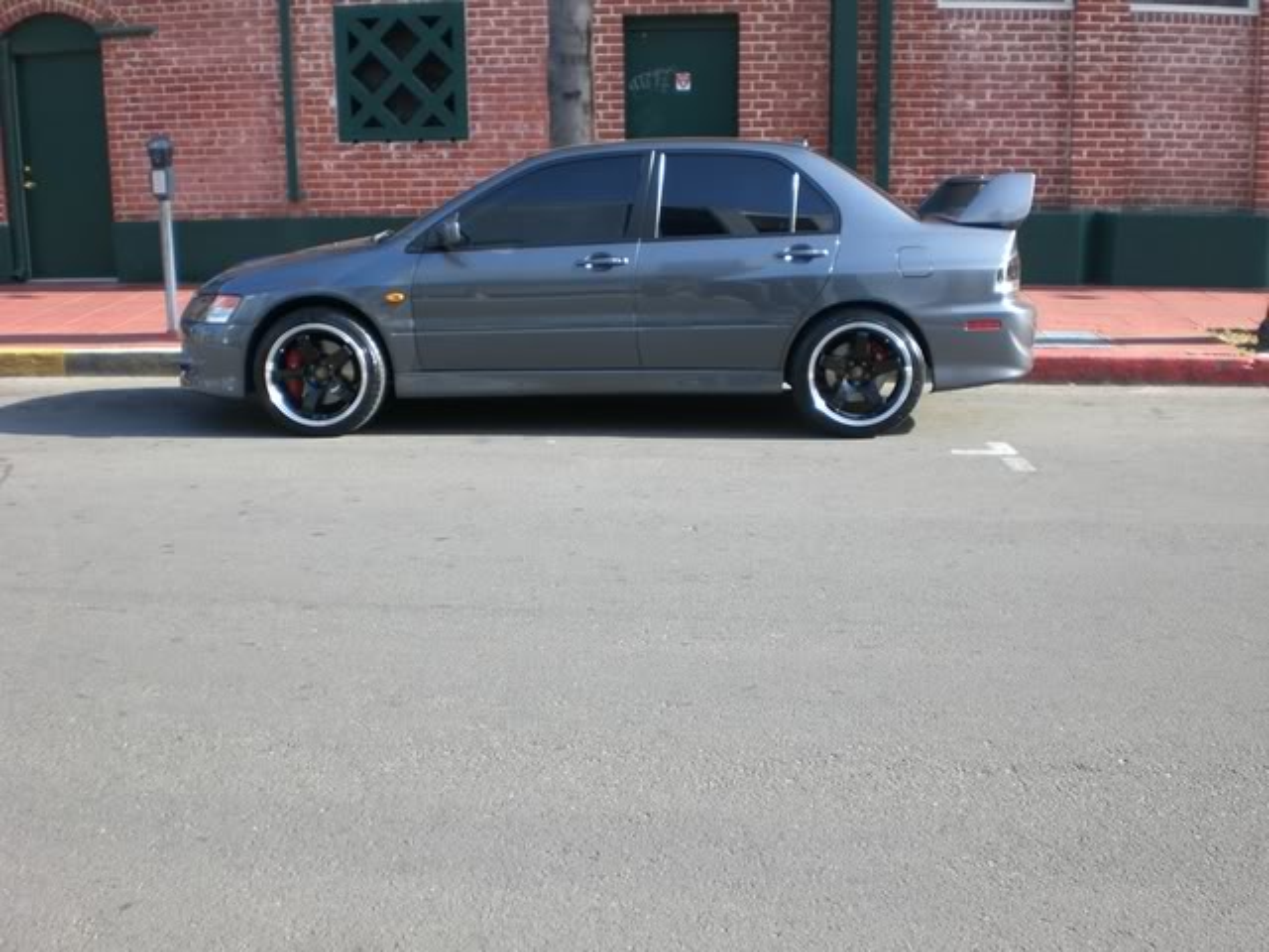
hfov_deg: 49.0
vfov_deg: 37.7
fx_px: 1393
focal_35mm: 38
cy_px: 476
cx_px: 634
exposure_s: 1/160
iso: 50
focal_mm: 6.3
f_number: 3.1
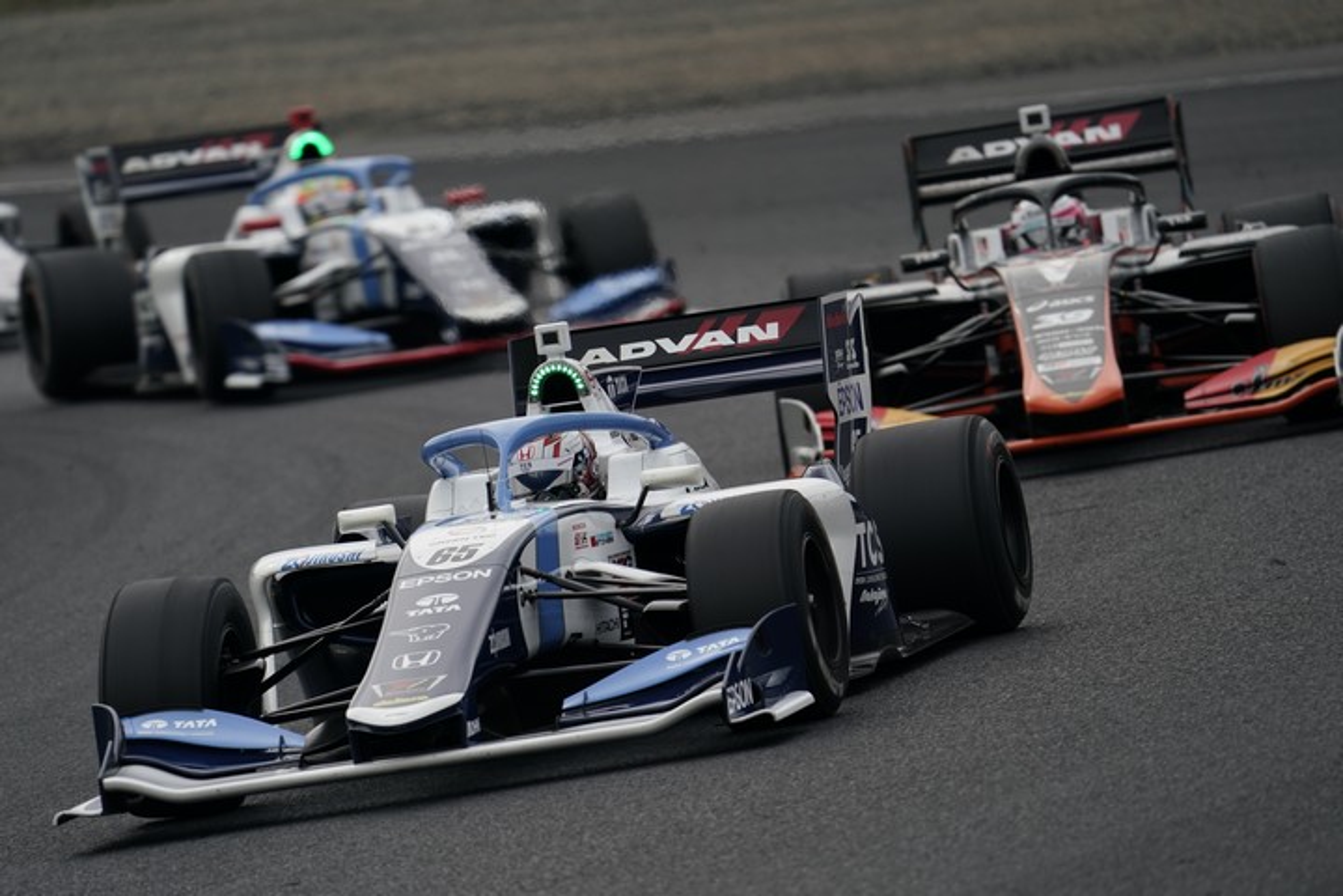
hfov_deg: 3.4
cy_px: 448
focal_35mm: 600
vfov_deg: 2.3
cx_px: 672
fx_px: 22382
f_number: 6.3
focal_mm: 600
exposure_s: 1/800
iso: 250
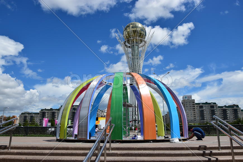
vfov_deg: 47.9
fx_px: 182
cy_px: 81
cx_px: 122
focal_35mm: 27
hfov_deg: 67.4
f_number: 9
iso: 100
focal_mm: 18
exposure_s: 1/320
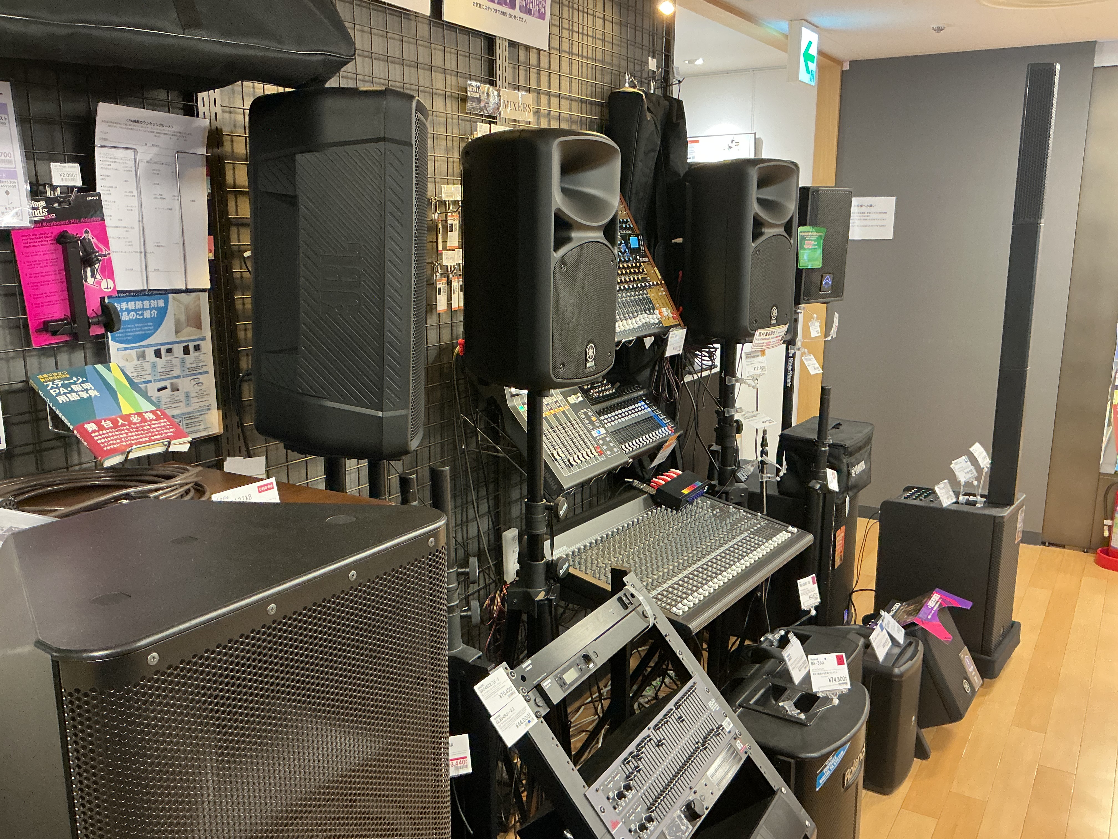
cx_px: 559
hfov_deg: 61.7
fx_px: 937
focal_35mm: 29
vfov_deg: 48.2
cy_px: 420
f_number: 1.8
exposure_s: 1/60
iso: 200
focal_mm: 3
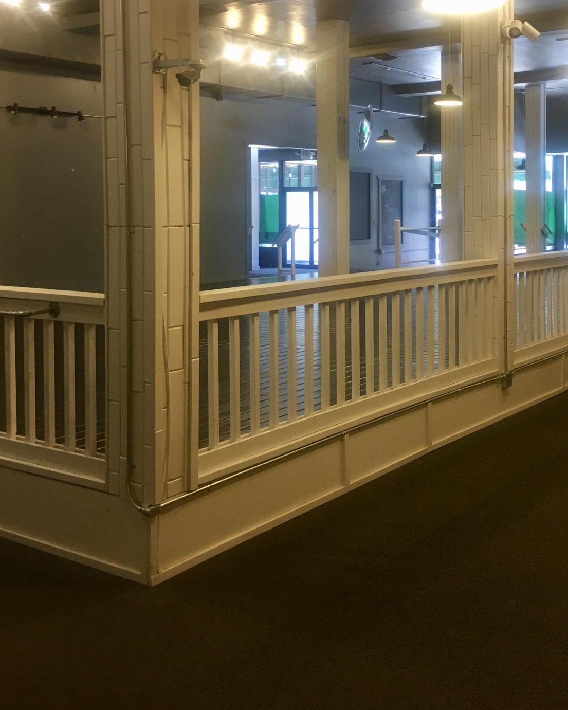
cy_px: 224
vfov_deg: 44.0
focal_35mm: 41
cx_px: 354
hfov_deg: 36.3
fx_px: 861
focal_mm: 4.15
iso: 40
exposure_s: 1/15
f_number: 2.2
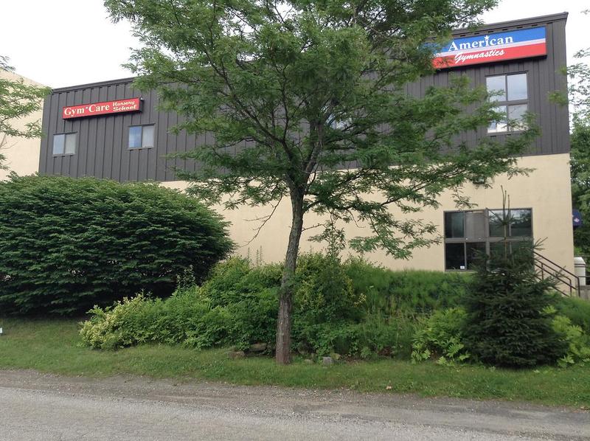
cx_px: 295
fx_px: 562
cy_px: 220
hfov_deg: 55.4
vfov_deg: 42.9
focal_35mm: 33
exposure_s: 1/219
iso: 32
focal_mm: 3.3
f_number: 2.4
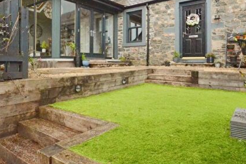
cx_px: 100
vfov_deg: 49.3
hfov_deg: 70.8
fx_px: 171
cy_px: 42
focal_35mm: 25
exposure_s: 1/800
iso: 3200
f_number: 9
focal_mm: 10
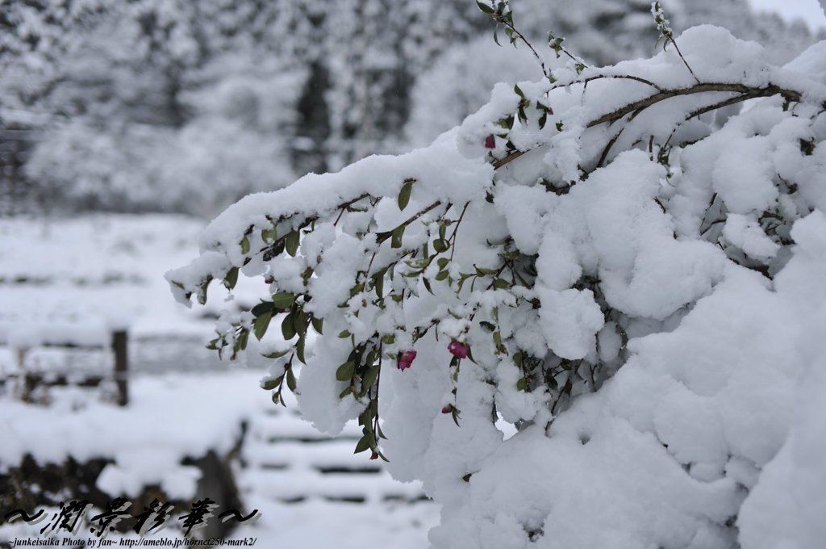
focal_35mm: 50
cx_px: 413
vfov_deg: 26.9
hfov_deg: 39.6
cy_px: 274
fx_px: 1146
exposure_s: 1/2000
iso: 200
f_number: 2
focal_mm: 50
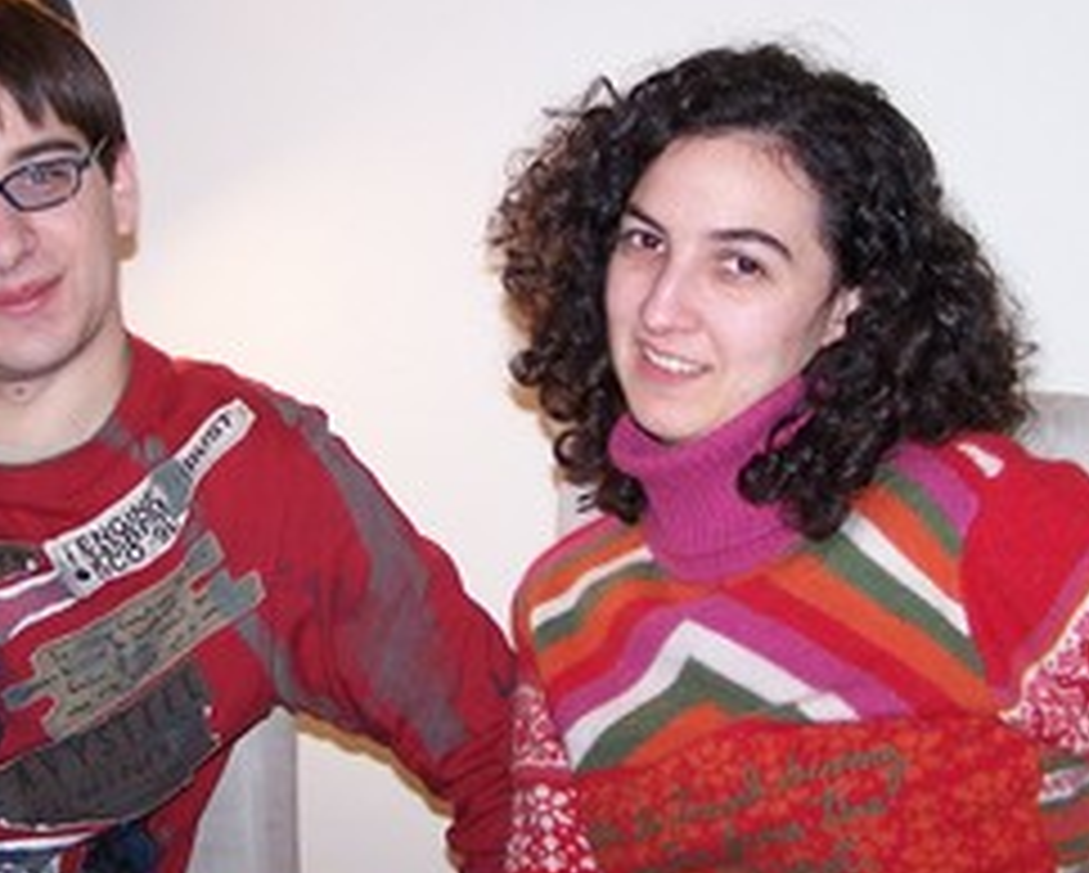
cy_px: 306
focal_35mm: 69
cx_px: 468
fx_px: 2226
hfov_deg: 27.5
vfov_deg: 22.1
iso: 200
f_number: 2.8
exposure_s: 1/60
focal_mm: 6.3
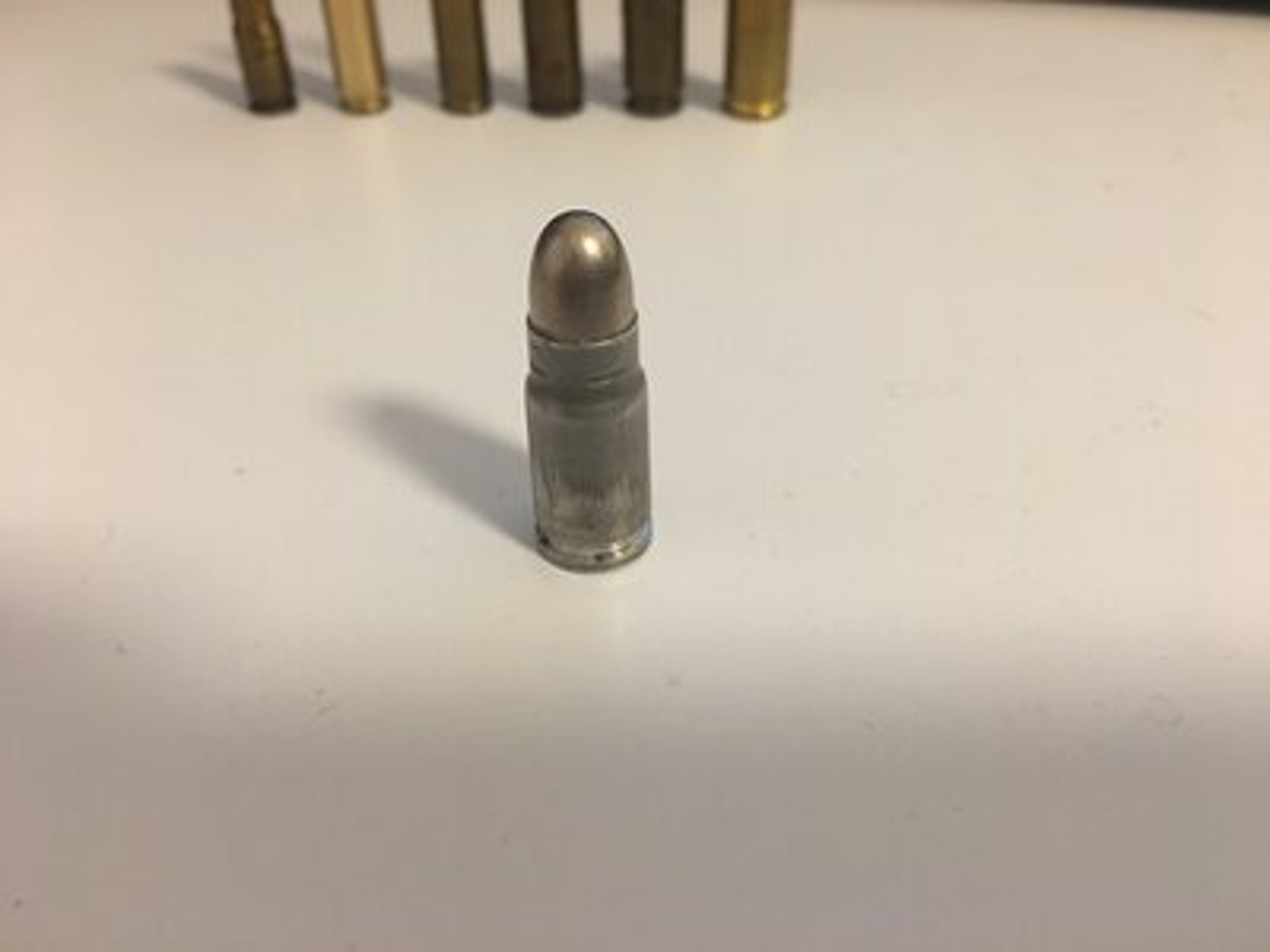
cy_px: 476
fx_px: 1064
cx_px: 635
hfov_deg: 61.7
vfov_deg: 48.2
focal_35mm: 29
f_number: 2.2
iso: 80
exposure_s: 1/17
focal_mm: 4.15
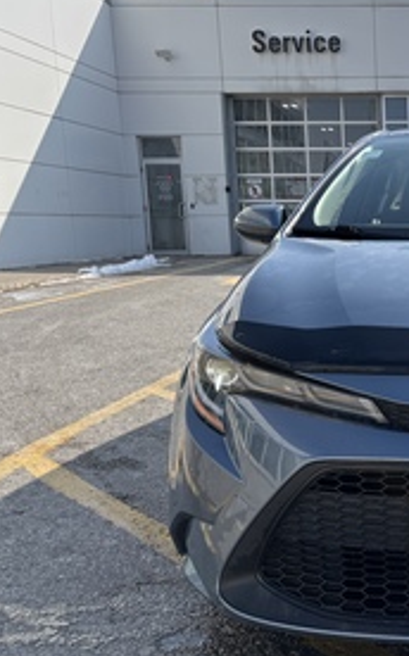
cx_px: 485
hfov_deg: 27.1
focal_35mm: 42
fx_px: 751
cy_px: 358
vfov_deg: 47.2
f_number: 1.6
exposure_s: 1/3413
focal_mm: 5.96
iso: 50
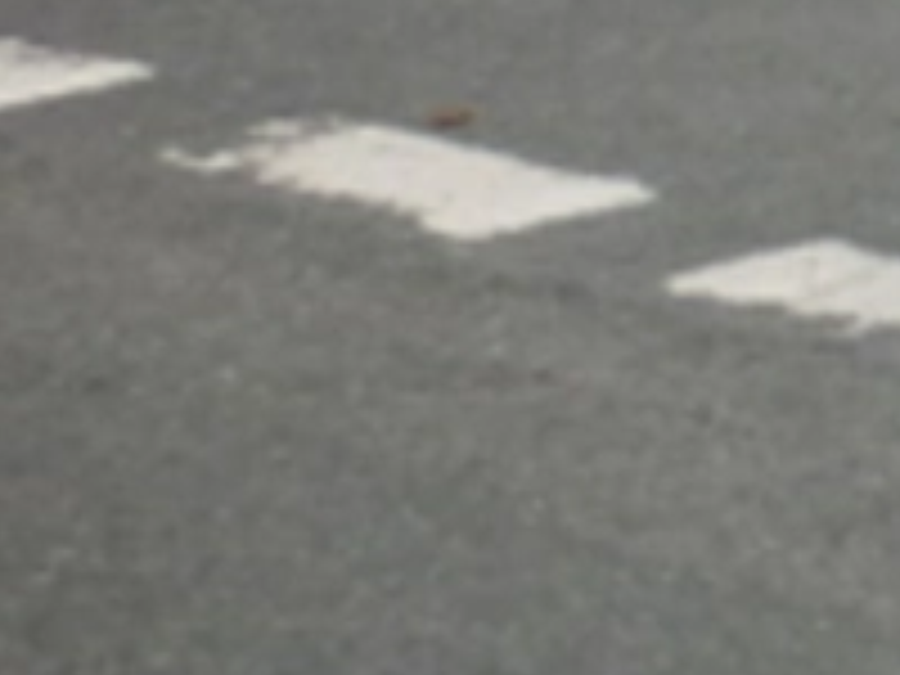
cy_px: -1161
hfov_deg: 6.9
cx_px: 3231
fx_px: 6188
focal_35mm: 238
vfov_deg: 5.9
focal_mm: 5.5
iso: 80
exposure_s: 1/250
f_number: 8
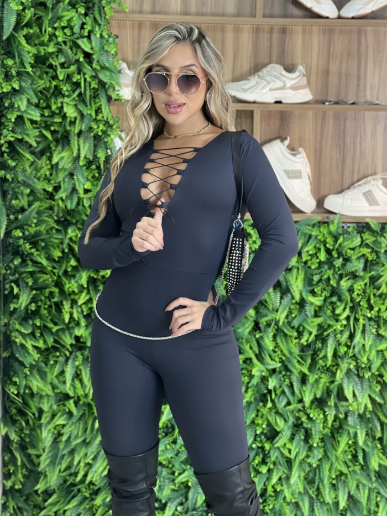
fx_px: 1148
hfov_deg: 19.1
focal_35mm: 77
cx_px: 194
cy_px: 258
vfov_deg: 25.3
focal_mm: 9
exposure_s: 1/120
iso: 200
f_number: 2.8
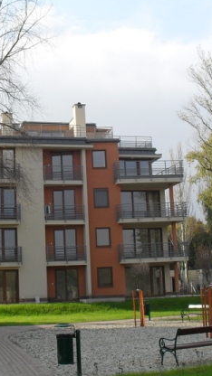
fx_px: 550
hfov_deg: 21.8
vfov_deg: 37.8
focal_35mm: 55
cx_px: 72
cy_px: 197
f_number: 8.4
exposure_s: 1/90
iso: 100
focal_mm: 6.3
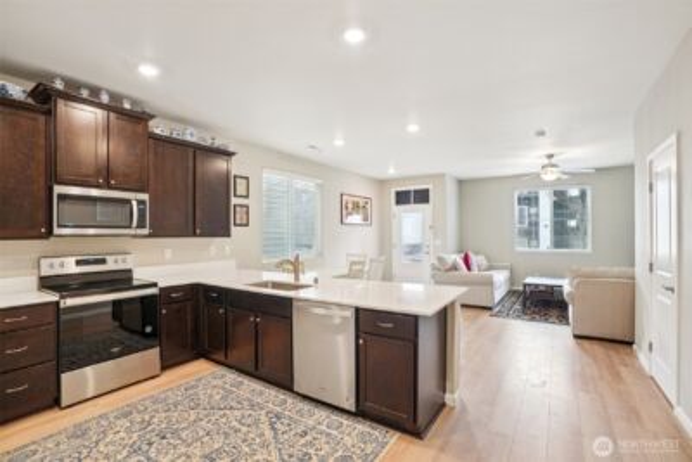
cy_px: 231
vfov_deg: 73.8
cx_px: 346
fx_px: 308
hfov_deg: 96.7
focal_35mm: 16
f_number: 8
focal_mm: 16
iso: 400
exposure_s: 1/20
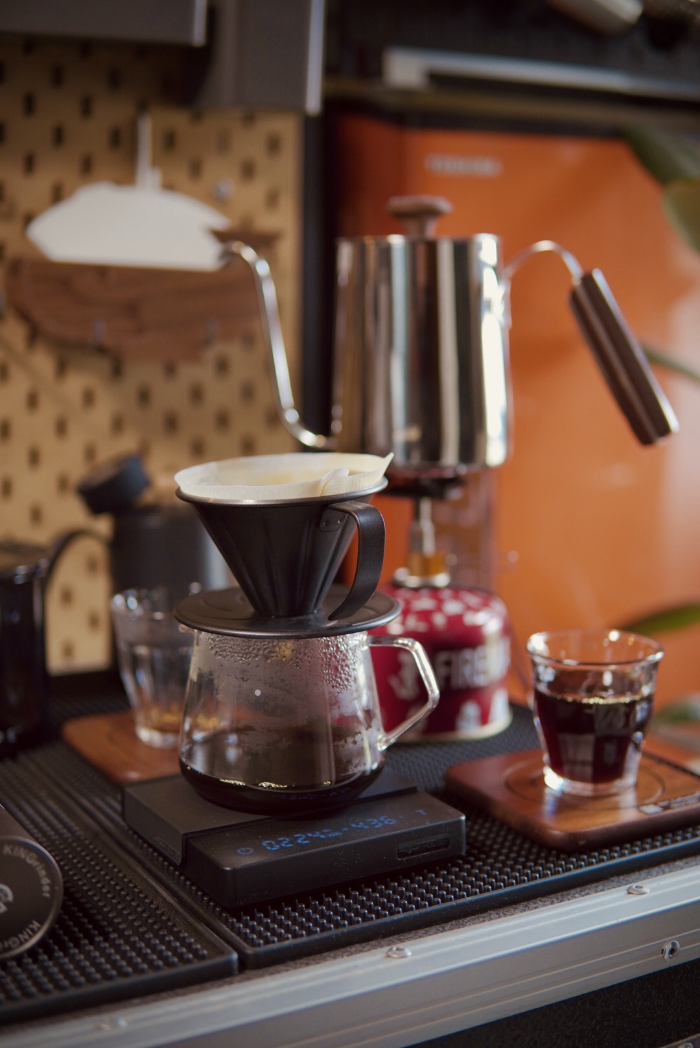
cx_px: 350
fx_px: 1310
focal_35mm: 45
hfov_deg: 29.9
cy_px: 524
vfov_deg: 43.6
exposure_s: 1/250
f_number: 1.8
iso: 500
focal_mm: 30
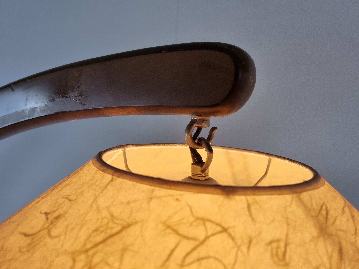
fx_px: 270
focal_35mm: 26
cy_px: 134
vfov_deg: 53.1
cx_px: 180
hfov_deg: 67.3
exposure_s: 1/224
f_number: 1.8
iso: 50
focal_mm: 5.4
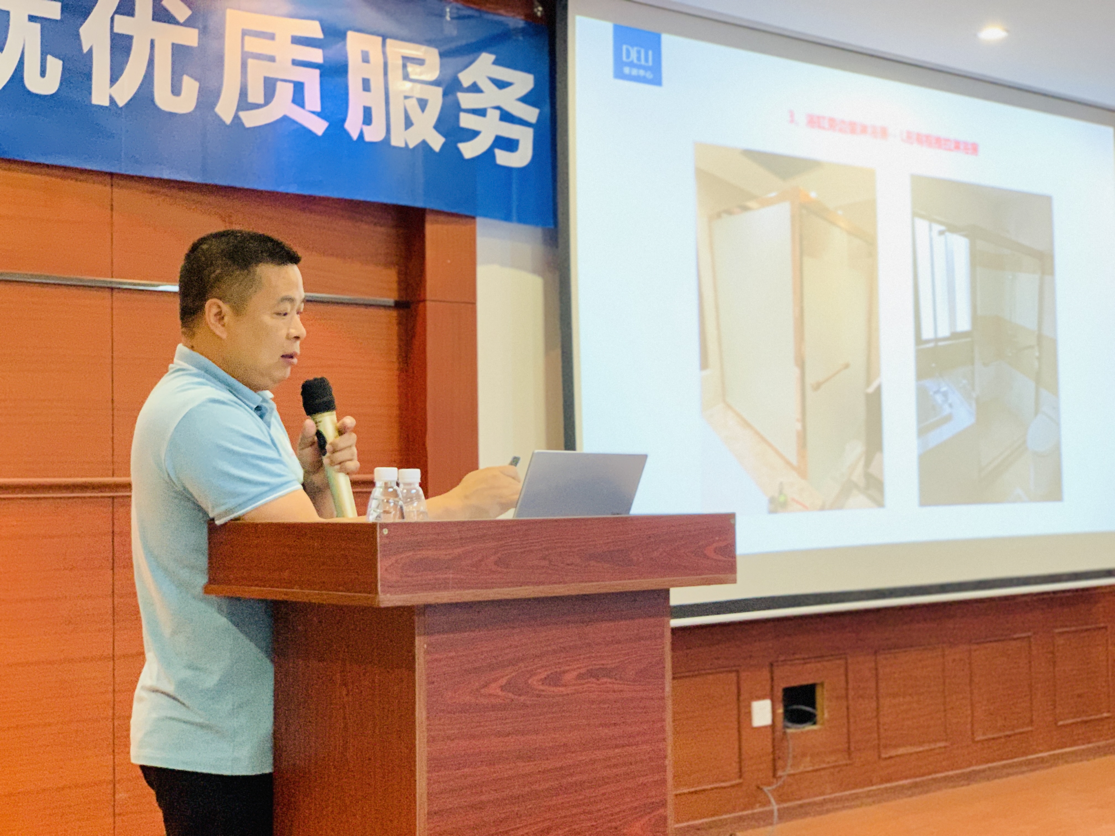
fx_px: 1675
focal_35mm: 52
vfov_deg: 28.0
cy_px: 418
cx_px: 558
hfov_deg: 36.8
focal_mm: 6
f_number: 2.4
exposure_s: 1/33
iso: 320
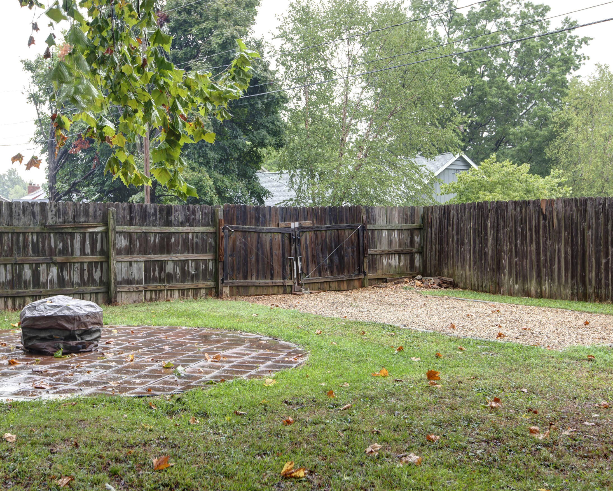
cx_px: 259
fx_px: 816
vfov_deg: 33.4
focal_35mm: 45
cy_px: 253
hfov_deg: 41.0
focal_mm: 35
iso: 100
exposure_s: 1/4
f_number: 6.3
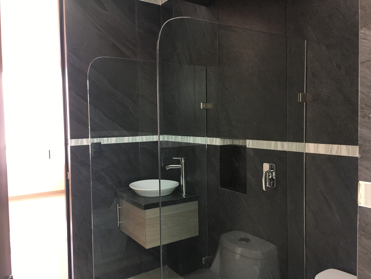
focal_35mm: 29
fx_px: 311
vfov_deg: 48.2
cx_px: 186
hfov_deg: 61.7
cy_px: 140
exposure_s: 1/30
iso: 40
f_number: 2.2
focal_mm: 4.15
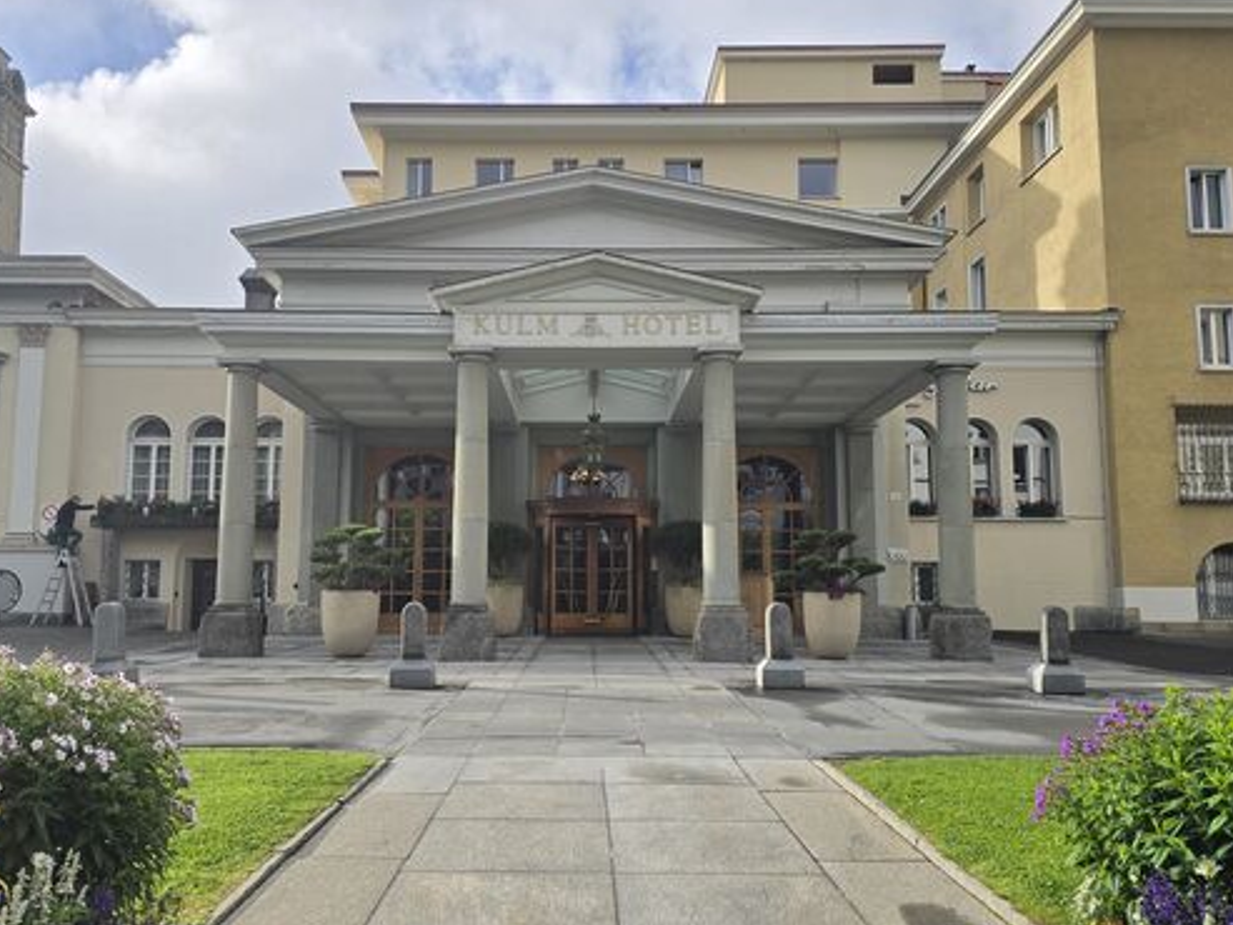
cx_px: 595
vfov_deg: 49.7
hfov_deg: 63.4
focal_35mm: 28
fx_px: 998
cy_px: 490
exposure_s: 1/677
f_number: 1.7
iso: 12
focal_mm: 6.3
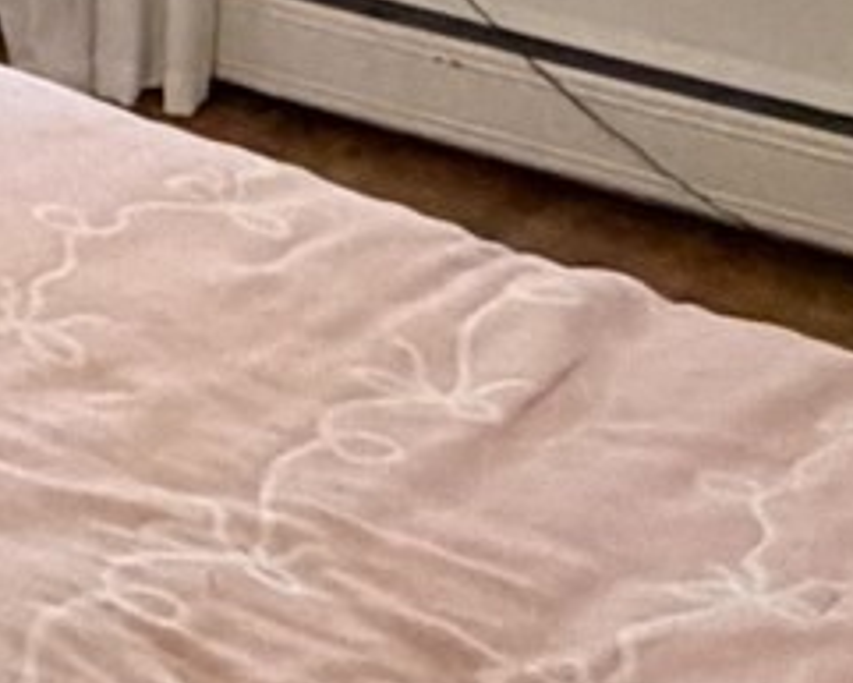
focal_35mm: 116
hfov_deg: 14.5
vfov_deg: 12.4
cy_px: -478
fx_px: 2930
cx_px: -687
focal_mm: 2.22
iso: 500
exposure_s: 1/60
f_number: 2.2
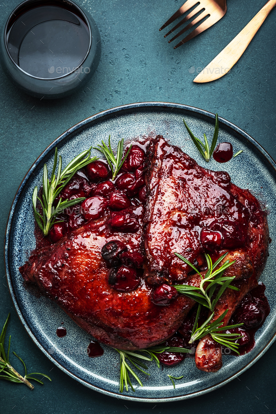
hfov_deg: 15.5
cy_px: 207
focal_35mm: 88
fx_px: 1012
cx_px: 138
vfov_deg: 23.1
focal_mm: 58.6
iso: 80
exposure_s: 1/160
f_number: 8
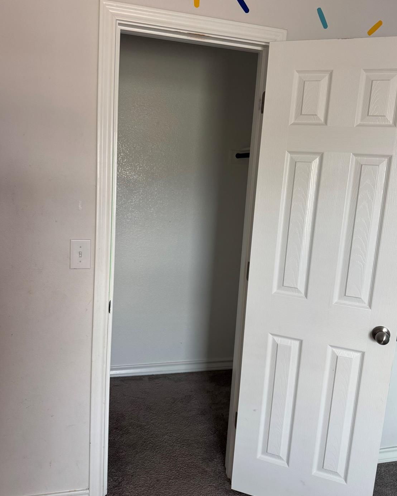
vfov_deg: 66.0
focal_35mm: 26
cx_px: 200
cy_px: 234
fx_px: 382
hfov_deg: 54.9
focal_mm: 6.76
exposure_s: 1/121
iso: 160
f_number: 1.78
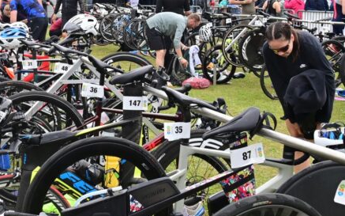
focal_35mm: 74
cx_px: 70
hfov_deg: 27.3
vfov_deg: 17.5
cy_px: 54
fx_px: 696
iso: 800
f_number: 6.3
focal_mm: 31
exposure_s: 1/800
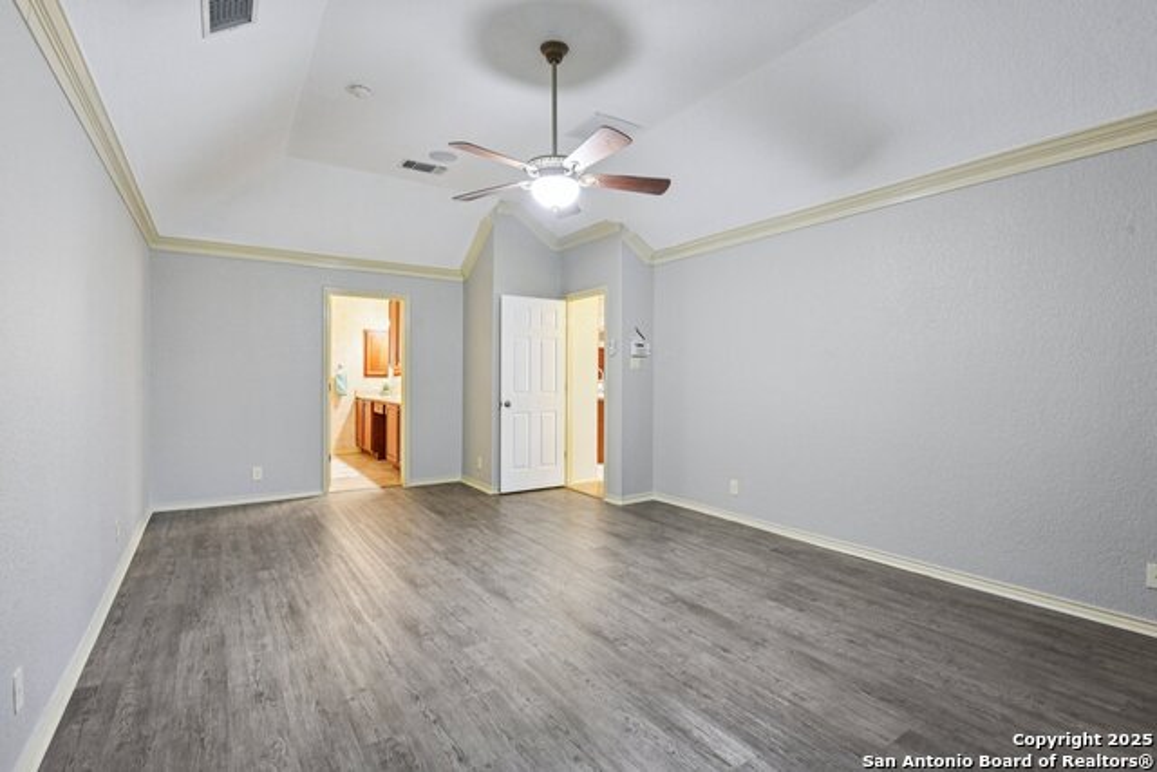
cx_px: 578
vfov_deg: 70.5
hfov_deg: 93.3
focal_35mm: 17
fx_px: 546
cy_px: 386
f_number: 8
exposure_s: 1/15
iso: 3200
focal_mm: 17
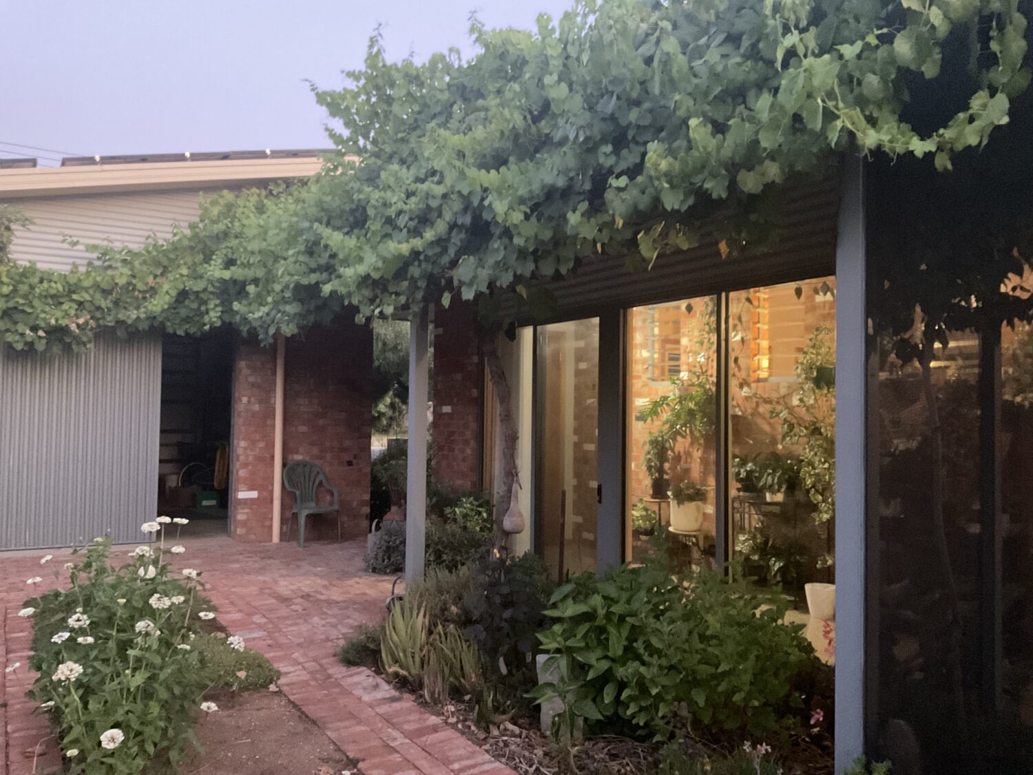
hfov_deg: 61.7
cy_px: 388
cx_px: 516
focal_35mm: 29
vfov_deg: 48.2
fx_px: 865
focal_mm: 3
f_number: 1.8
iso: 500
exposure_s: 1/24
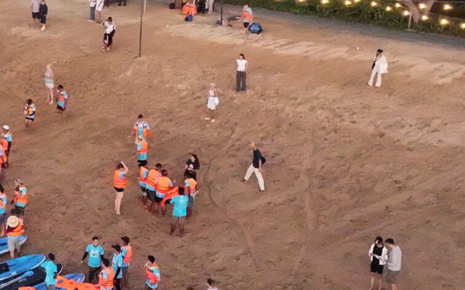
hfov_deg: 22.0
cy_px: -35
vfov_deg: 14.8
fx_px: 1090
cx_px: -118
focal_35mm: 86
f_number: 2.8
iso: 6160
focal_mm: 12.29
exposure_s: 1/1000
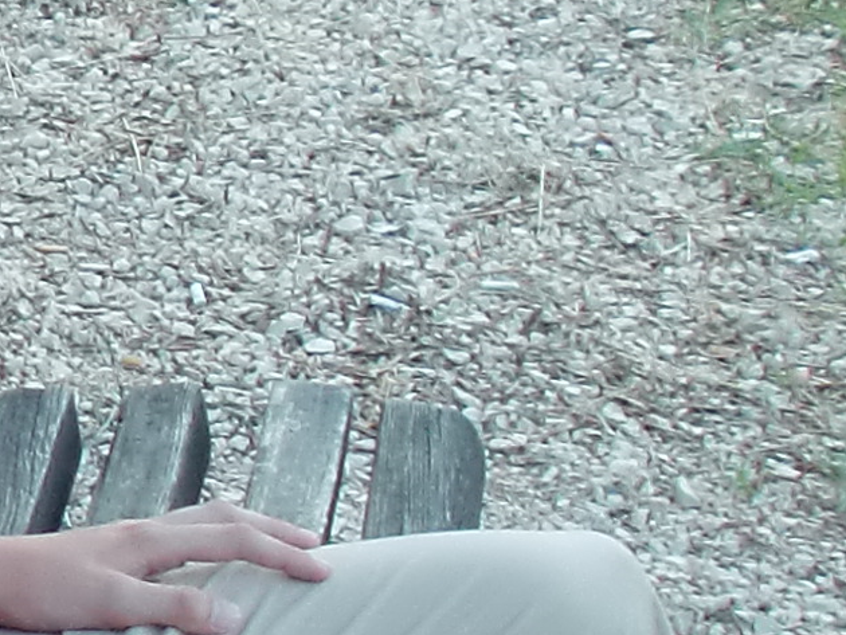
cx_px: -588
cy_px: 375
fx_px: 4034
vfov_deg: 9.0
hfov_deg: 11.3
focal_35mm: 165
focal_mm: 4.65
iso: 64
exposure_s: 1/60
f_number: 2.6
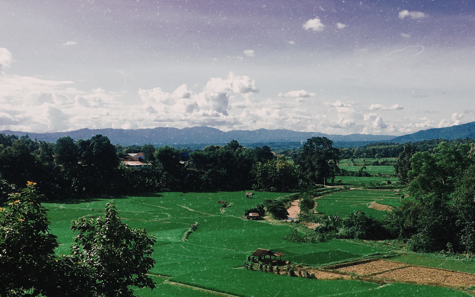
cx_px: 346
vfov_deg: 26.3
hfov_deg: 40.8
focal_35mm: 48
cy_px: 241
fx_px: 621
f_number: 2.2
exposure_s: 1/1570
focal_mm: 4.15
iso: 25
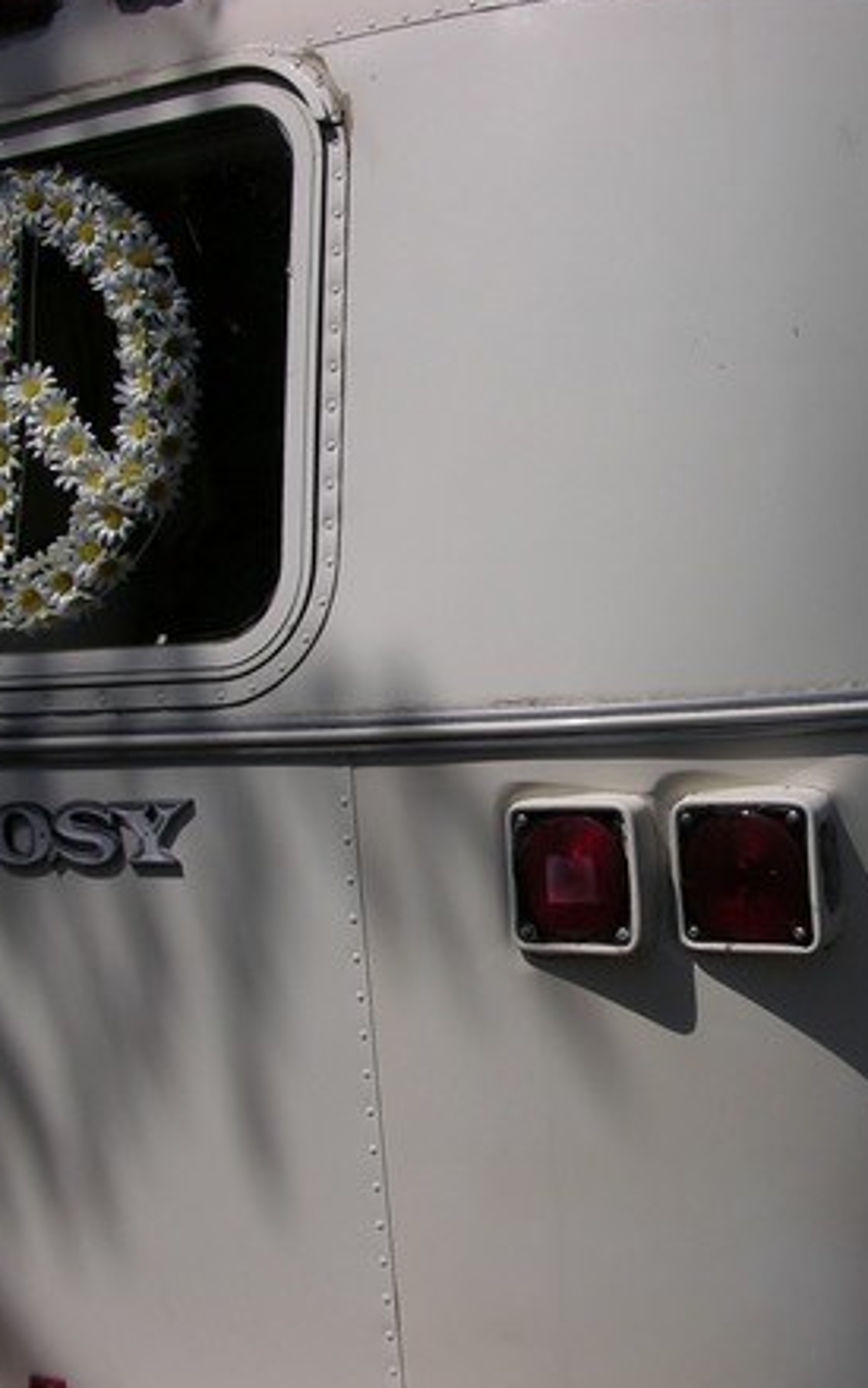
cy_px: 716
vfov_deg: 37.5
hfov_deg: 23.9
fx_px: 2044
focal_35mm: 54
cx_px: 584
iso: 50
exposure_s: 1/812
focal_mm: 8.9
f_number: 5.6
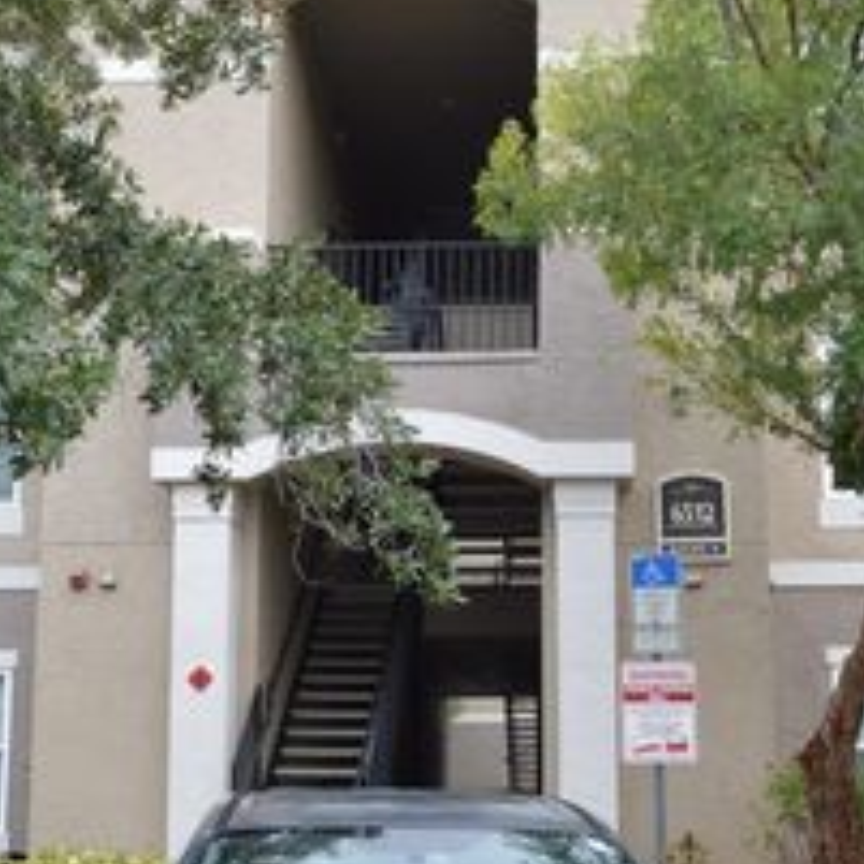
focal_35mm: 57
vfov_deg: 30.0
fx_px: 1610
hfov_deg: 30.0
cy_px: 434
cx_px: 503
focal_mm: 18
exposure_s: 1/100
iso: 400
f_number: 5
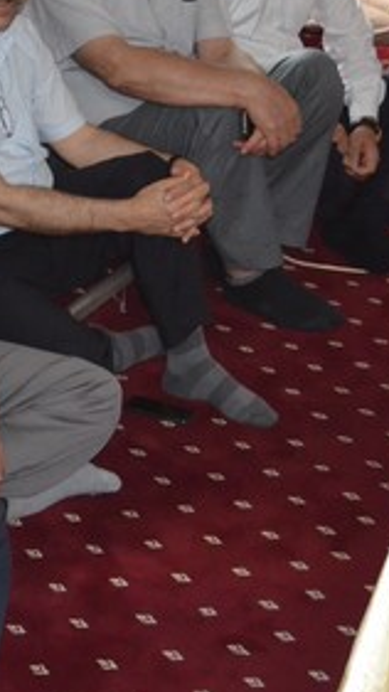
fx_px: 1651
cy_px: 235
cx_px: -170
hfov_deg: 12.8
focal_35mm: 90
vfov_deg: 23.6
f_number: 4
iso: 2200
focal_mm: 24
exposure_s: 1/60
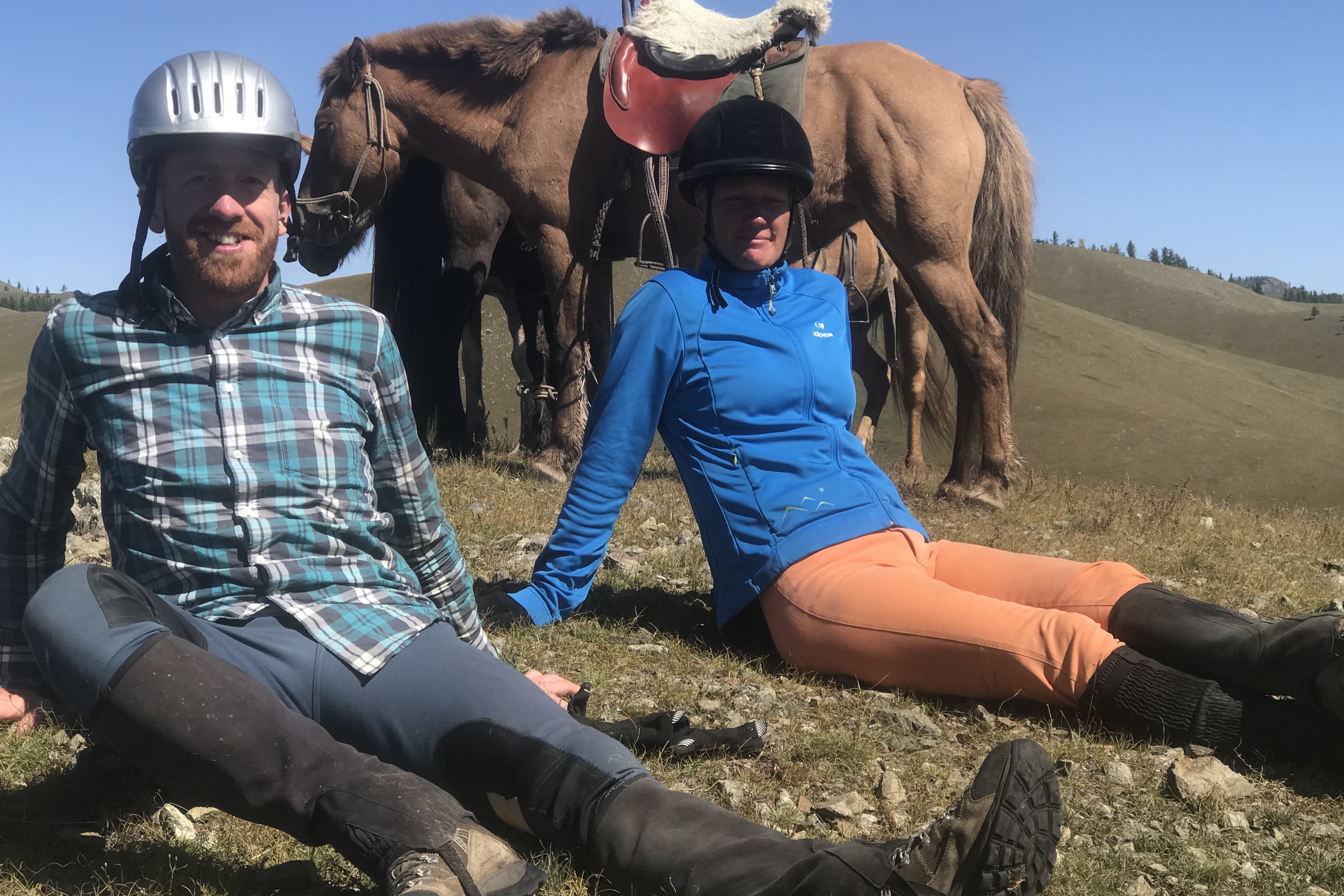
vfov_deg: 22.3
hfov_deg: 32.9
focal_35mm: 61
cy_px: 464
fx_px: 2277
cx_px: 655
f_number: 2.8
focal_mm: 6.6
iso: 20
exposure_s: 1/736
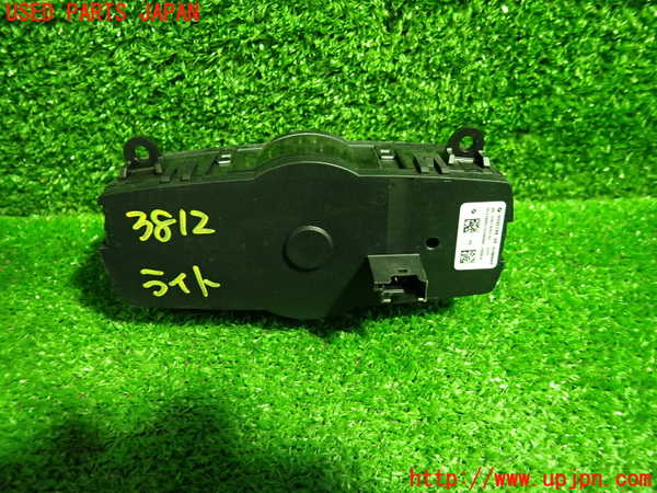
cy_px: 246
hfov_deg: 69.4
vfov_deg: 54.9
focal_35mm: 25
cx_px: 328
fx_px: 474
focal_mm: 4.5
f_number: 2
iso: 500
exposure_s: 1/30
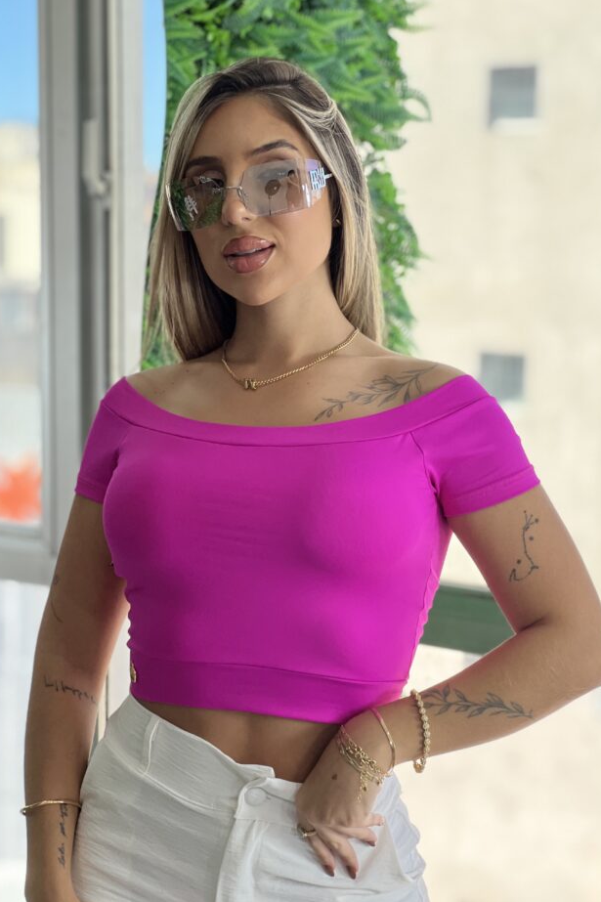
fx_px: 2029
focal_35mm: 81
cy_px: 454
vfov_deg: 25.1
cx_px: 297
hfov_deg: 16.8
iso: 80
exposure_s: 1/120
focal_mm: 9
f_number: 2.8
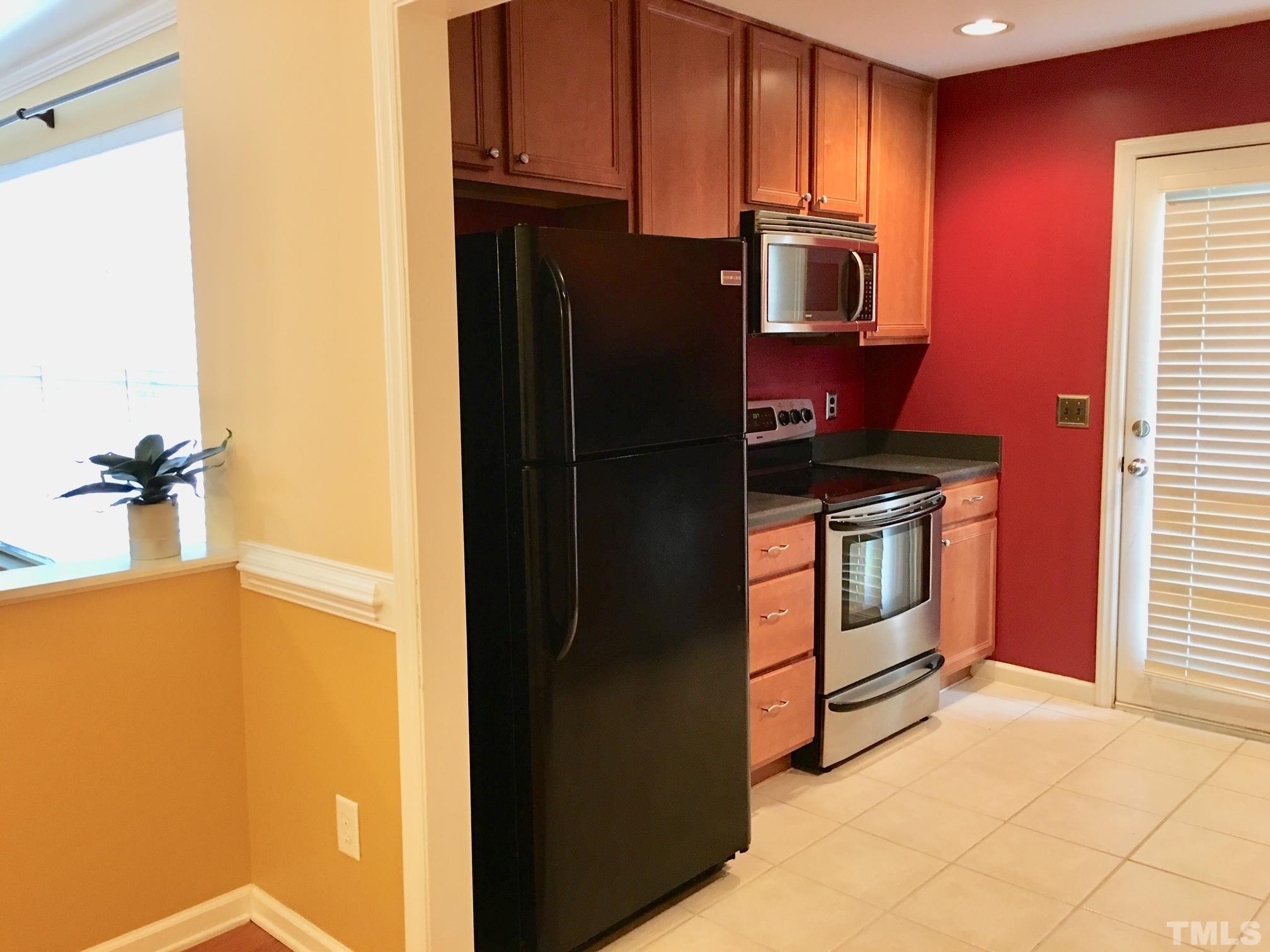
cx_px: 635
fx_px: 1064
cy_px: 476
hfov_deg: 61.7
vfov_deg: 48.2
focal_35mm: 29
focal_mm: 4.15
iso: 80
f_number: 2.2
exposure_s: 1/10
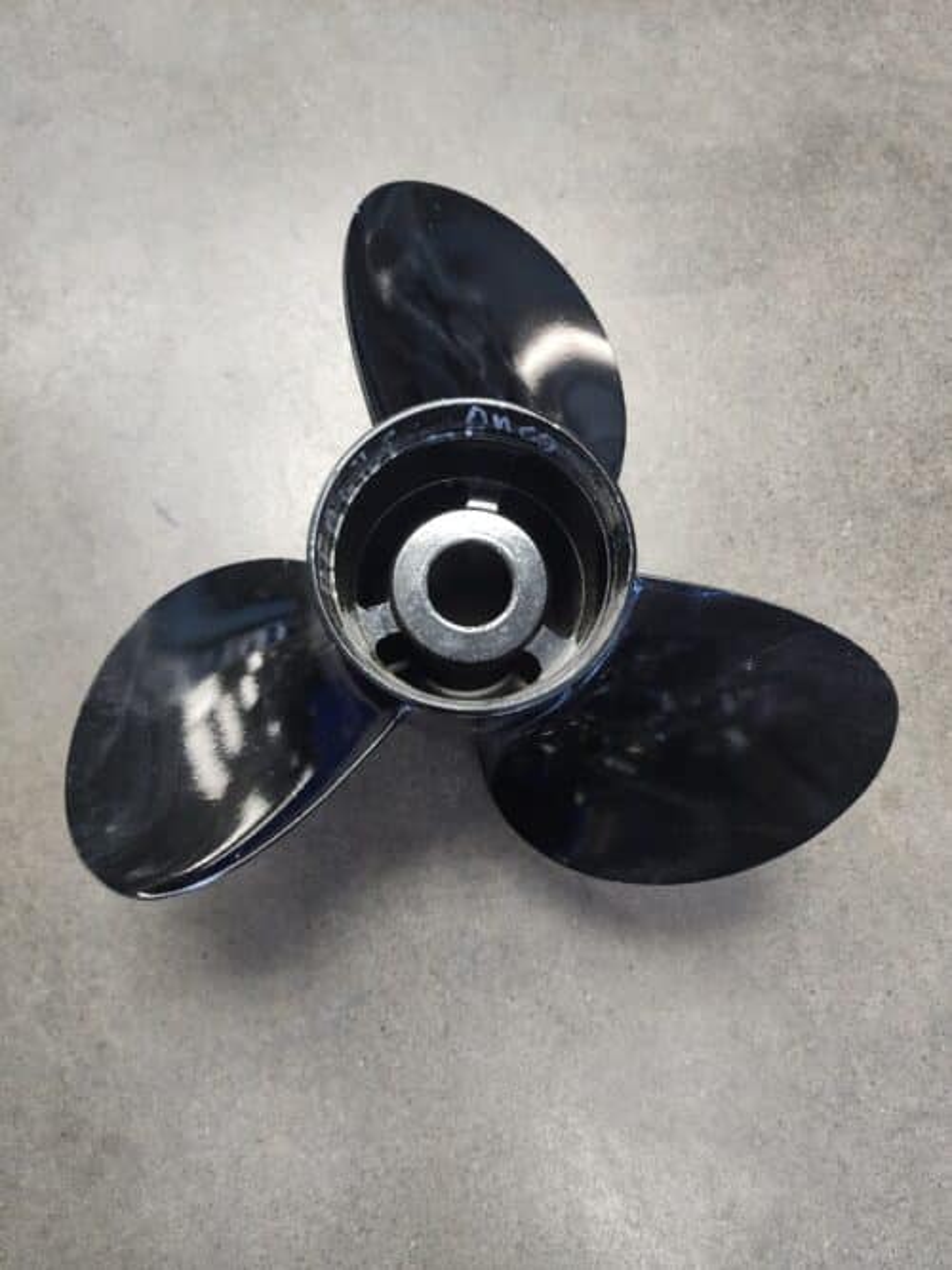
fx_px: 844
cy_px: 635
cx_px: 476
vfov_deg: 73.9
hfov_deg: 58.9
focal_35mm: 23
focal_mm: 6.4
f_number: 1.8
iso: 640
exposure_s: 1/120
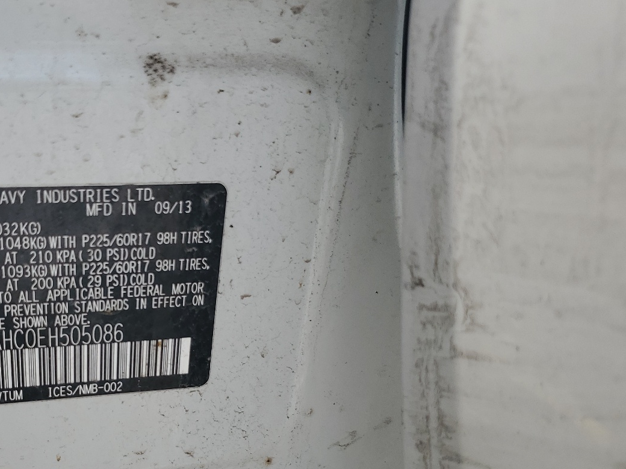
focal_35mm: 40
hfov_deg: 45.6
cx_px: 176
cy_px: 349
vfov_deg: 35.2
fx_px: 723
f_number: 1.5
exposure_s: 1/1667
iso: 50
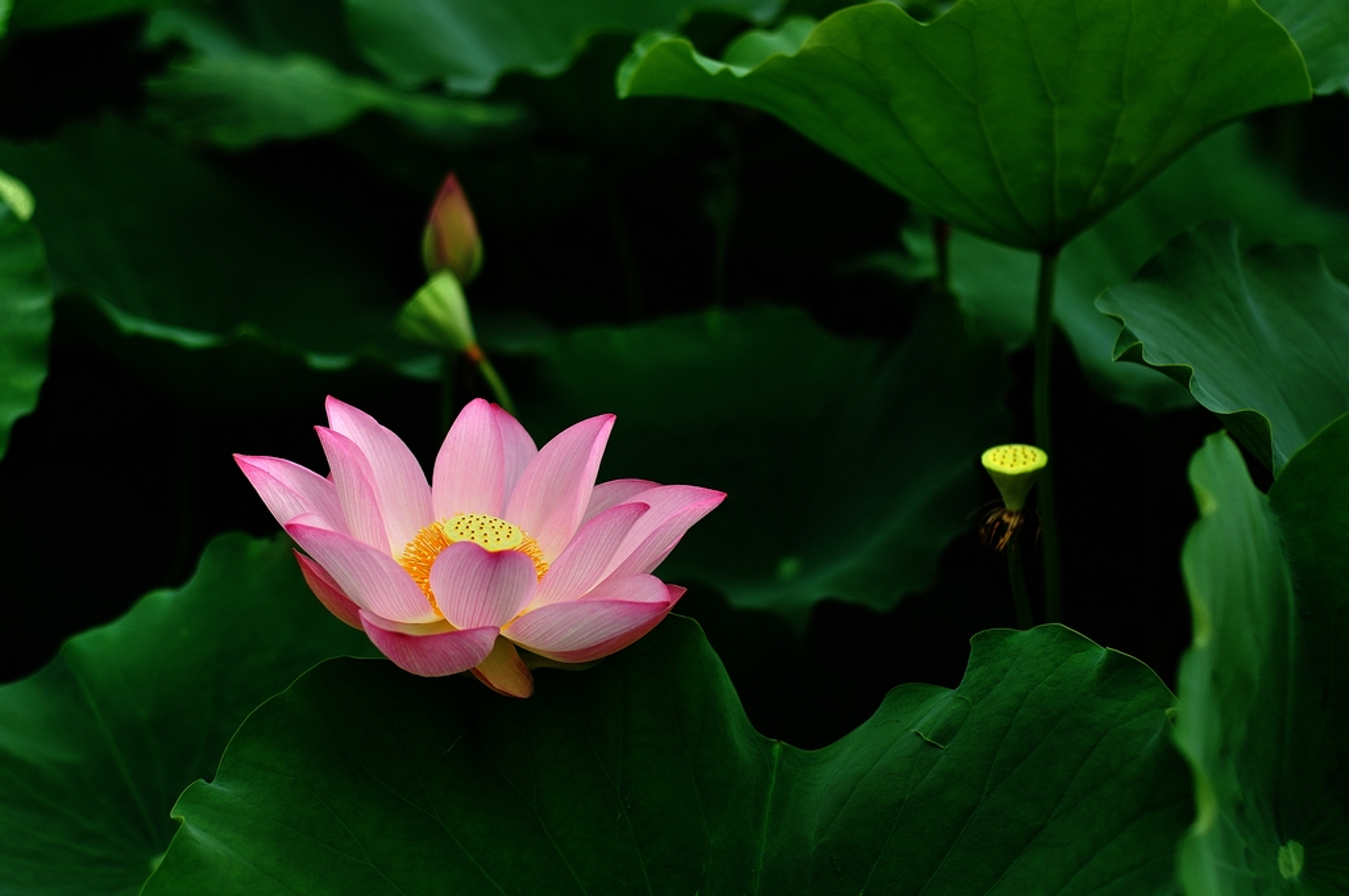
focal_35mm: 75
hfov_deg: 27.0
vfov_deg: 18.1
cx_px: 674
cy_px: 448
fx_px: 2807
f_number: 2.4
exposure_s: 1/3000
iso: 200
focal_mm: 50
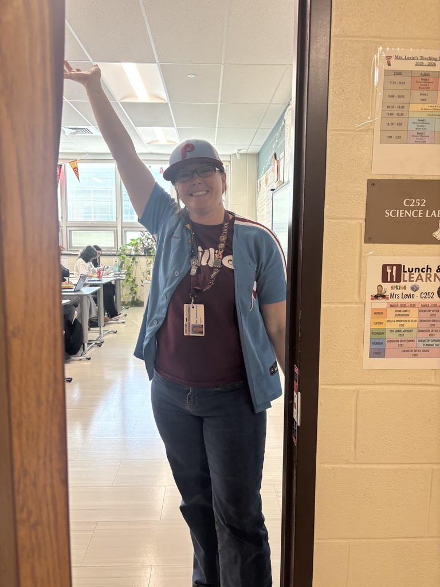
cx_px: 220
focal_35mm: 26
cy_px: 294
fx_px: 441
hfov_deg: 53.1
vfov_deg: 67.3
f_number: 1.6
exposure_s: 1/121
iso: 125
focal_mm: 5.96
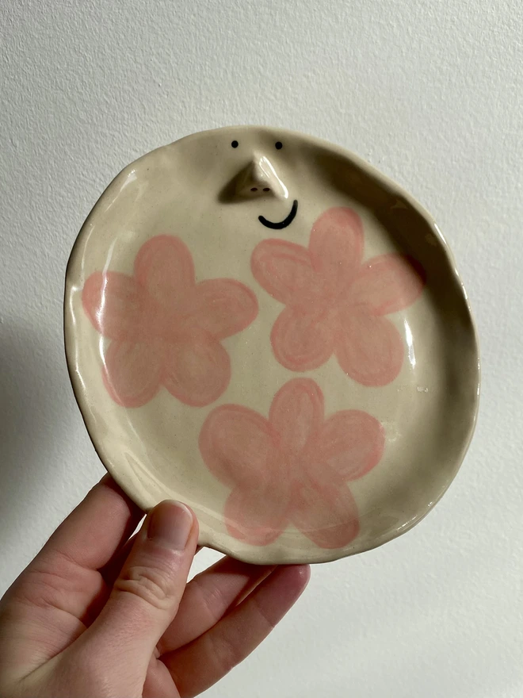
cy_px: 349
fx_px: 524
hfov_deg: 53.1
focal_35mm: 26
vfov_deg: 67.3
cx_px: 262
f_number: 1.8
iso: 32
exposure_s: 1/1182
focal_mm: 4.25
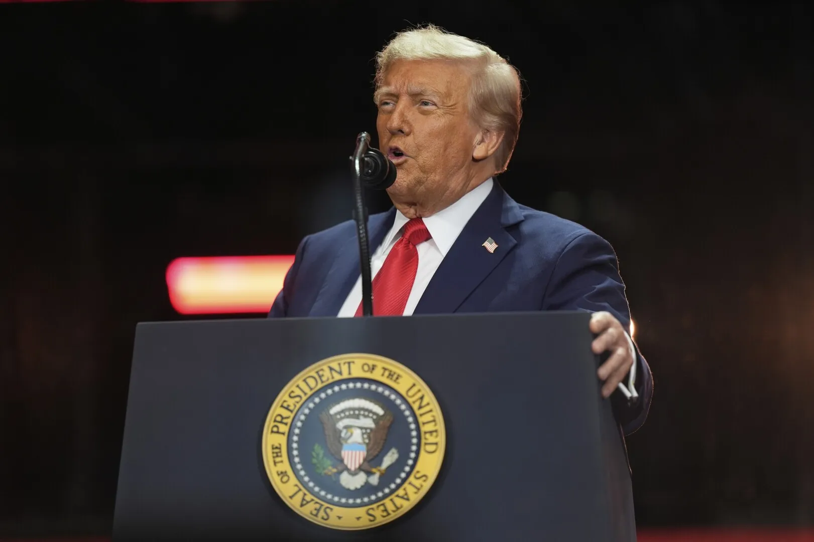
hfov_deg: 6.9
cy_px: 271
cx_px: 407
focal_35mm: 300
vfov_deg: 4.6
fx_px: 6782
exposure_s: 1/500
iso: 500
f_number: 2.8
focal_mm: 300
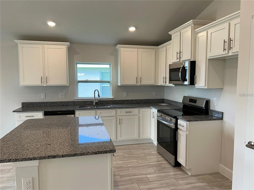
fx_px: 191
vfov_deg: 53.1
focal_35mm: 26
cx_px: 127
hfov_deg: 67.3
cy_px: 95
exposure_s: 1/123
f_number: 1.5
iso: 50
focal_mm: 5.7
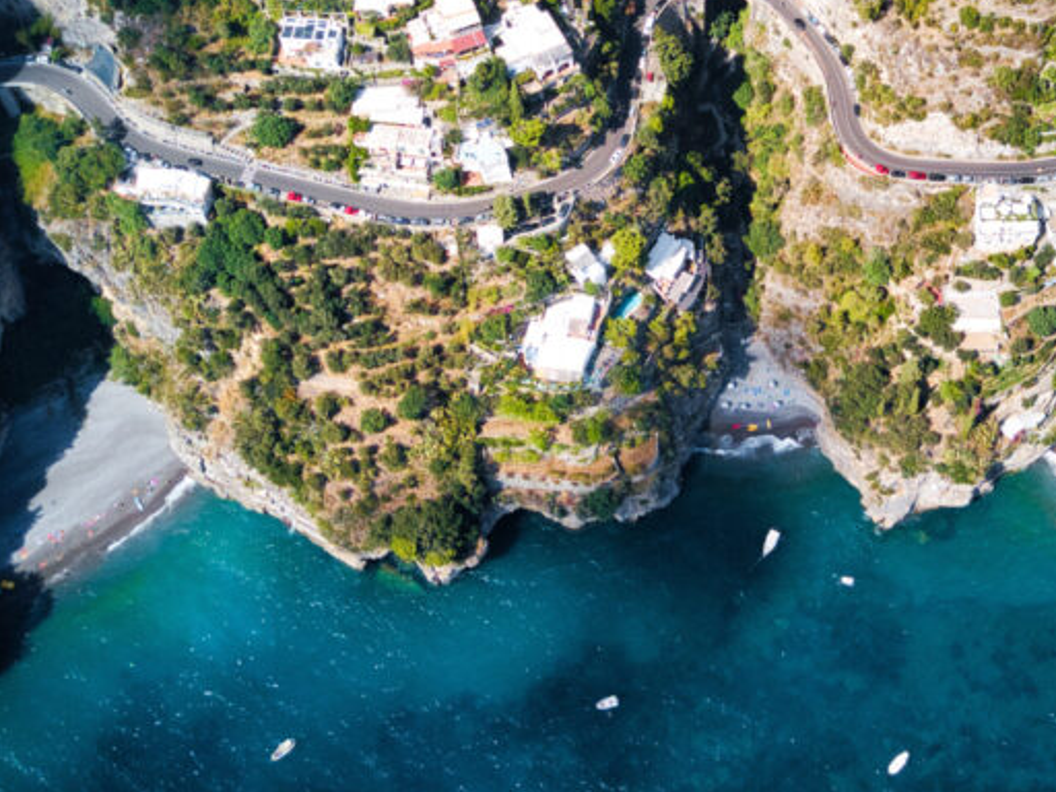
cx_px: 707
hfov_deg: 36.4
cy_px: 200
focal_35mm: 52
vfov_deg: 27.7
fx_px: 1586
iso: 100
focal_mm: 4.73
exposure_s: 1/170
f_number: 2.2
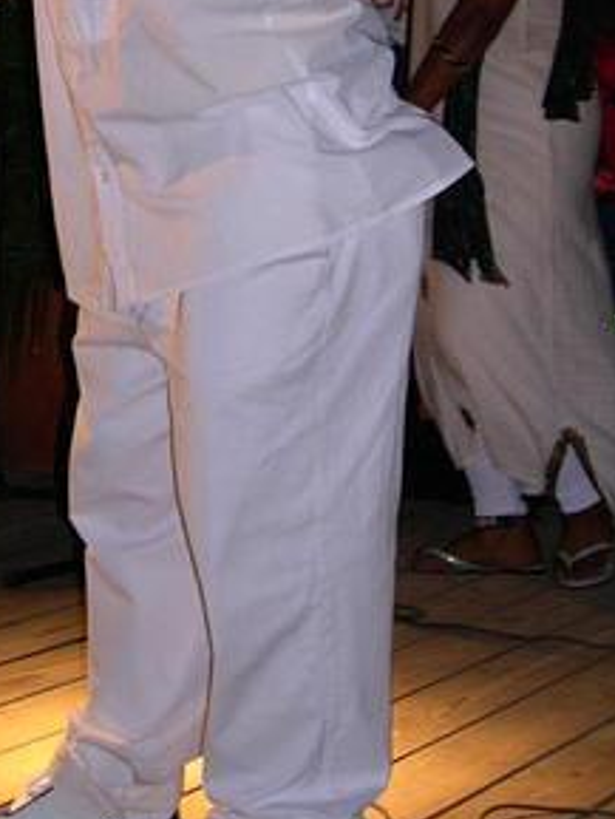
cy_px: 17
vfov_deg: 20.5
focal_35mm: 93
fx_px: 2201
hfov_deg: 15.7
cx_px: 54
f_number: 2.9
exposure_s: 1/60
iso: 100
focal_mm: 9
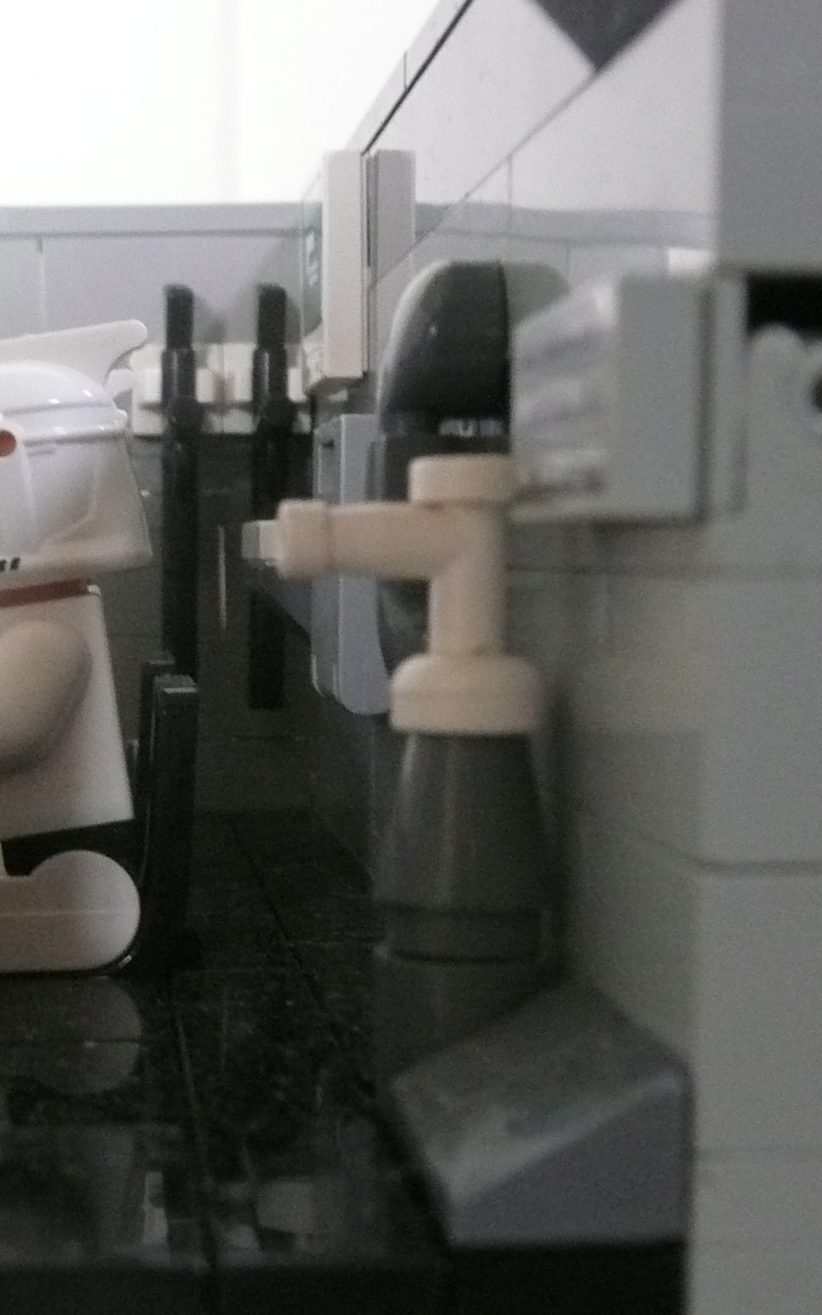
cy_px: 770
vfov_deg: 37.4
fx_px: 1936
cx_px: 126
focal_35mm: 54
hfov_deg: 23.5
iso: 400
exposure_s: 1/15
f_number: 3.3
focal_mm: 4.6
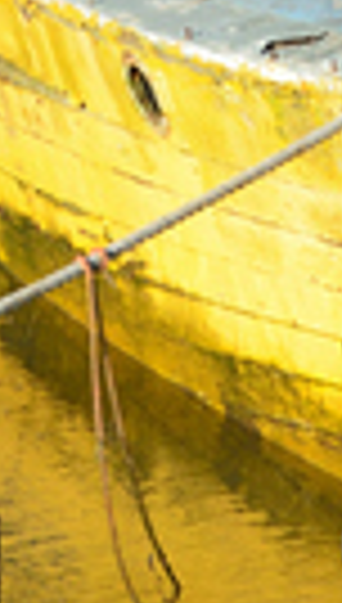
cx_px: -180
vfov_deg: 4.7
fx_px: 7322
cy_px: -389
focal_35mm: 457
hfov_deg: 2.7
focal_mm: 56
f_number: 6.3
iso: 100
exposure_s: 1/250
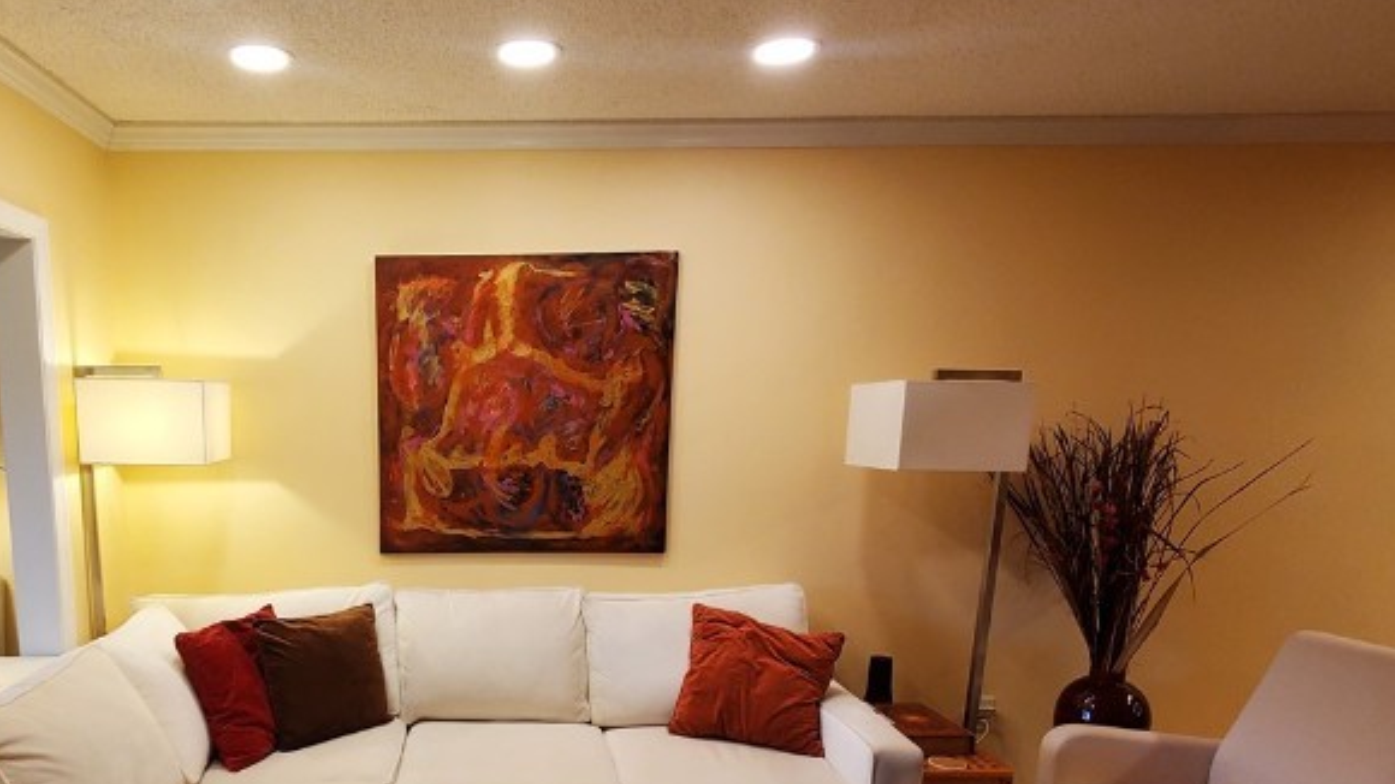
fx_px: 925
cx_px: 438
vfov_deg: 44.1
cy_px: 608
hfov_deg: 71.3
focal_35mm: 25
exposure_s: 1/60
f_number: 2.2
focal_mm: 1.8
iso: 125
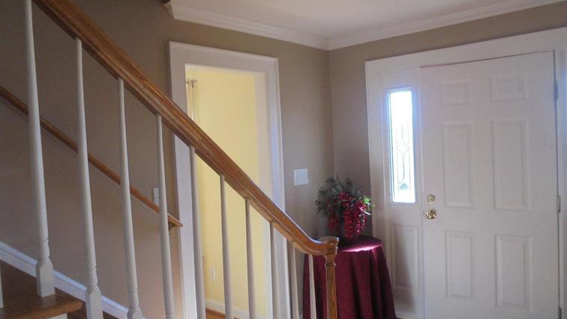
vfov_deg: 40.2
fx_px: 436
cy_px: 166
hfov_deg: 66.1
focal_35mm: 29
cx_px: 278
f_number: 3.5
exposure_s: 1/80
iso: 250
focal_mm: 4.6
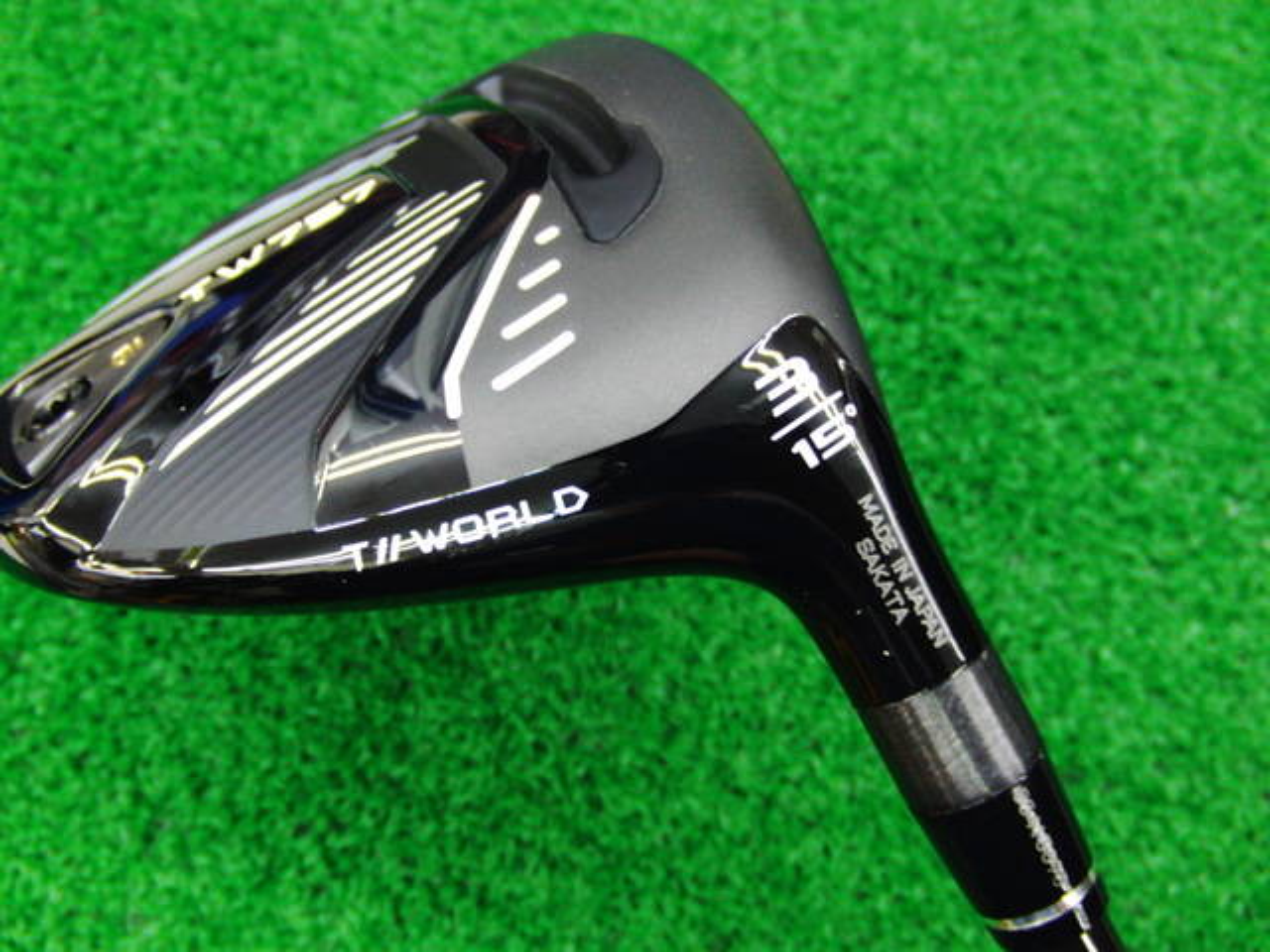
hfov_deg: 50.1
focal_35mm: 37
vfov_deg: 38.7
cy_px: 476
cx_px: 635
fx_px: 1357
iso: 400
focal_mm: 6.42
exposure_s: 1/25
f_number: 3.6
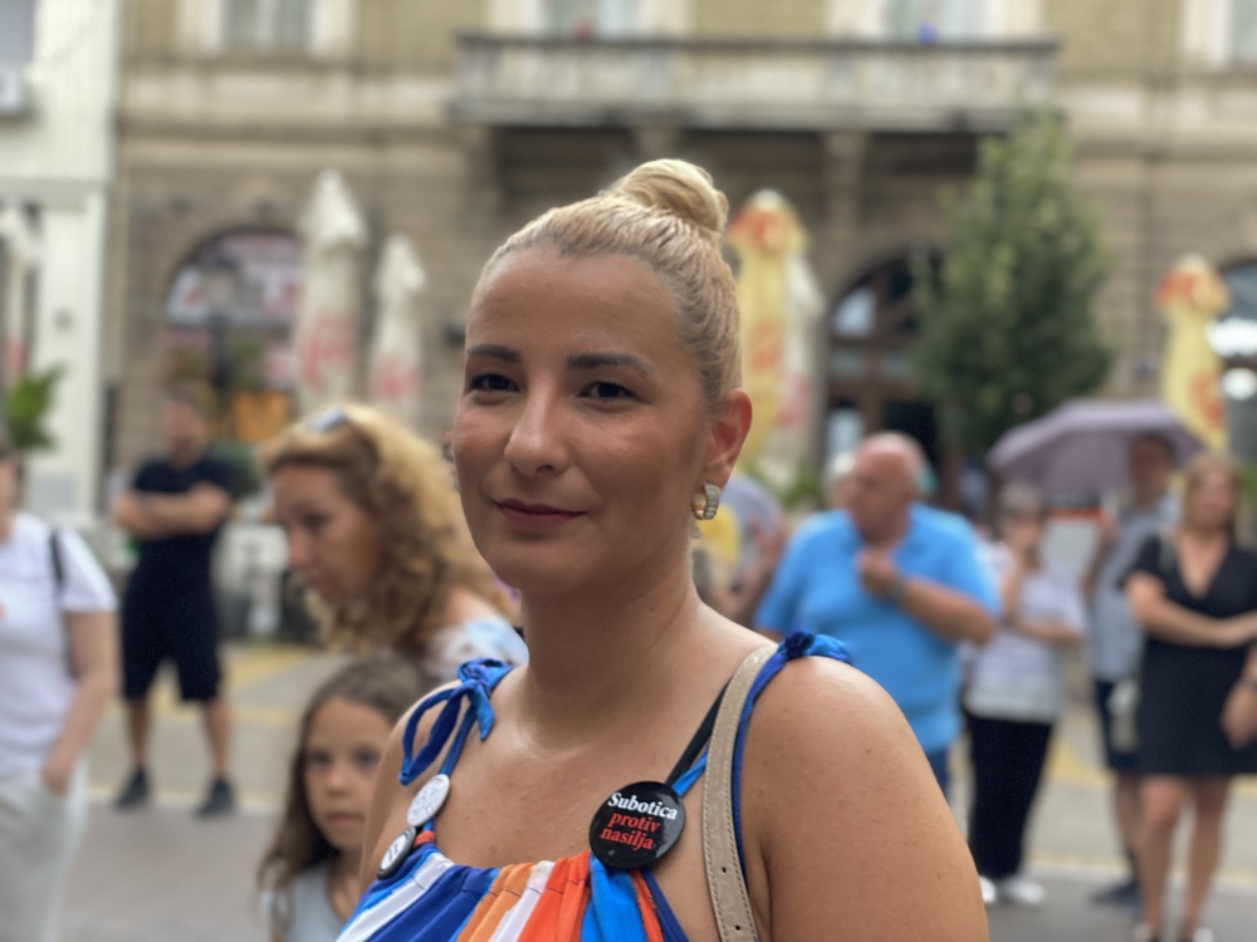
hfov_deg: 36.8
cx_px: 628
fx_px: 1888
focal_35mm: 52
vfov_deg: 28.0
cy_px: 471
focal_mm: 6
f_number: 2
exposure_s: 1/119
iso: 250
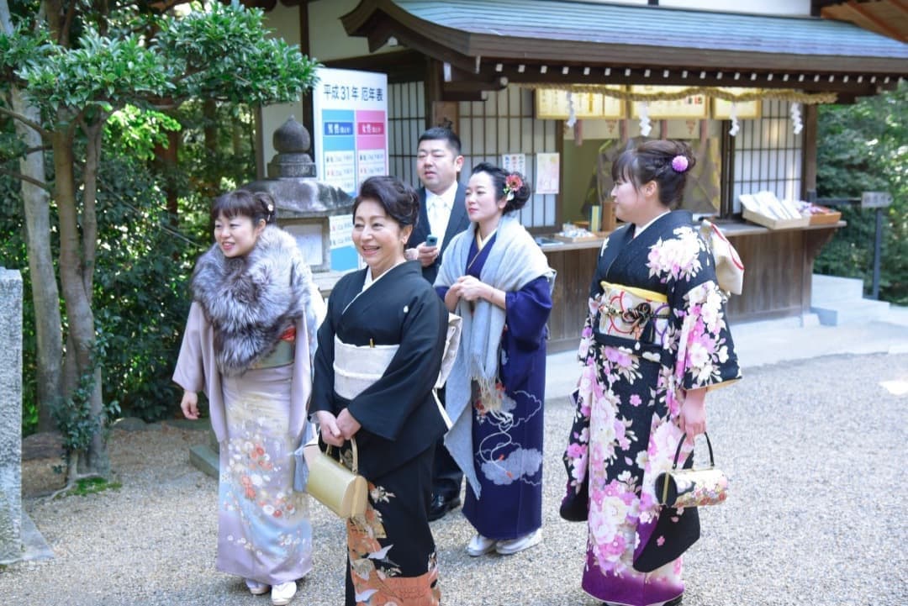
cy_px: 303
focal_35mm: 44
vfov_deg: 30.5
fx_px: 1110
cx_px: 454
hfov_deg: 44.5
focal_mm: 44
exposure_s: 1/160
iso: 2000
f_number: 5.6
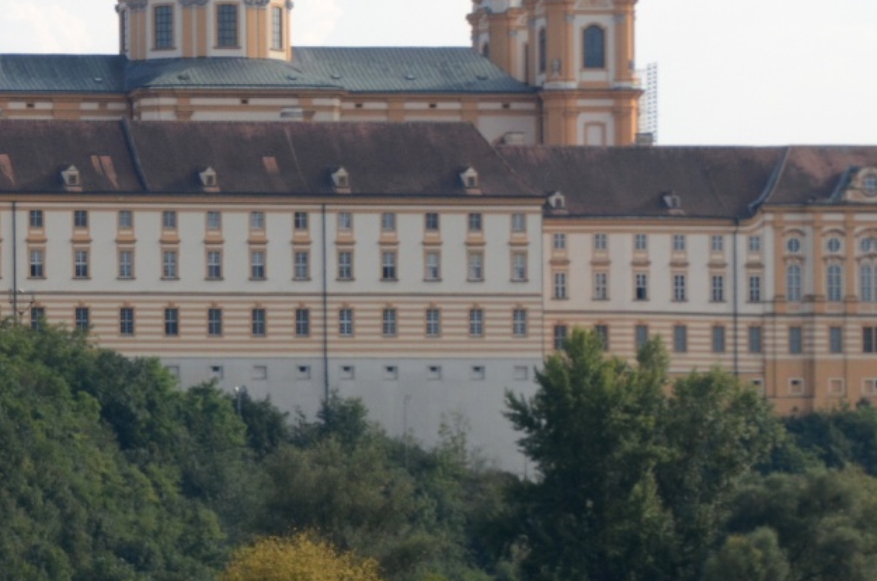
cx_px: 95
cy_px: 375
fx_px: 9336
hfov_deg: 5.4
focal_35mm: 384
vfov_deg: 3.6
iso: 400
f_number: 7.1
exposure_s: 1/800
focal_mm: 100
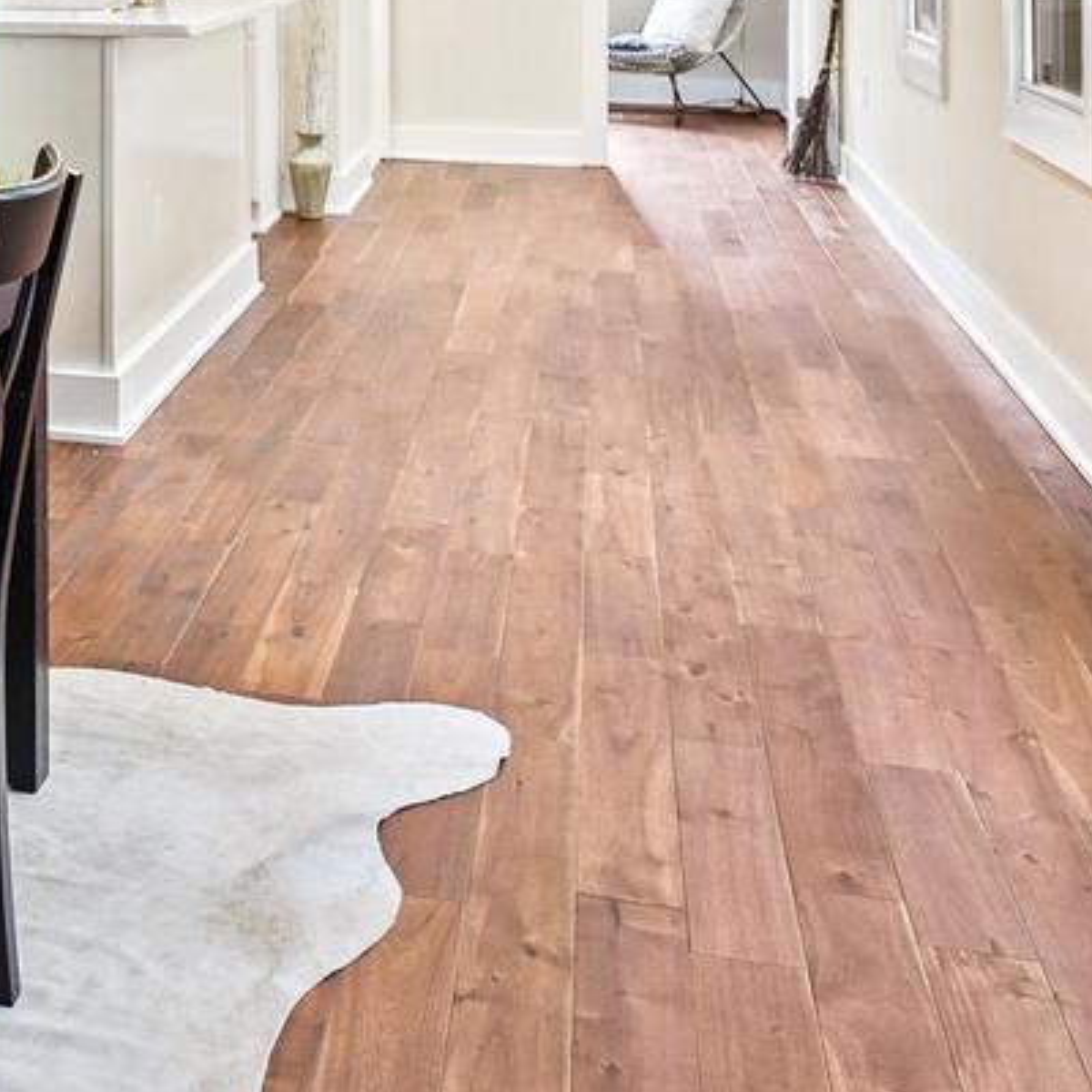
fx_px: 1856
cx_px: -33
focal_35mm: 52
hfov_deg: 30.2
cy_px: 71
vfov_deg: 31.0
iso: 500
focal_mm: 17
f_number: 2.8
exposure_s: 1/30
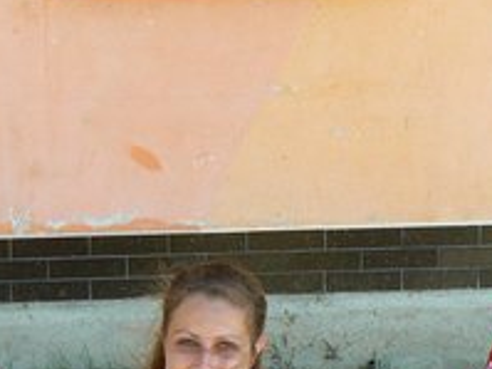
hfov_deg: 13.0
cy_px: 523
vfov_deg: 9.6
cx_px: 91
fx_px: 2145
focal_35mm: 151
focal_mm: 7.8
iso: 80
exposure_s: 1/100
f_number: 5
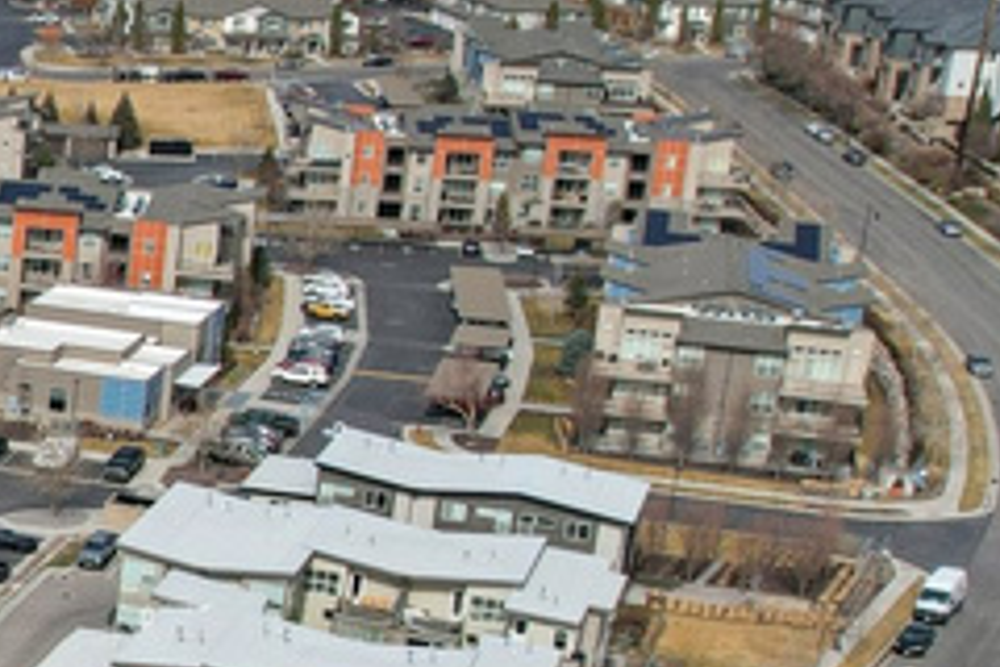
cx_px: -750
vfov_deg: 14.5
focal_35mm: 94
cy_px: 486
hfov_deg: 17.8
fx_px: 2611
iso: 110
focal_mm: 8.4
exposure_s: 1/120
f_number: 2.8
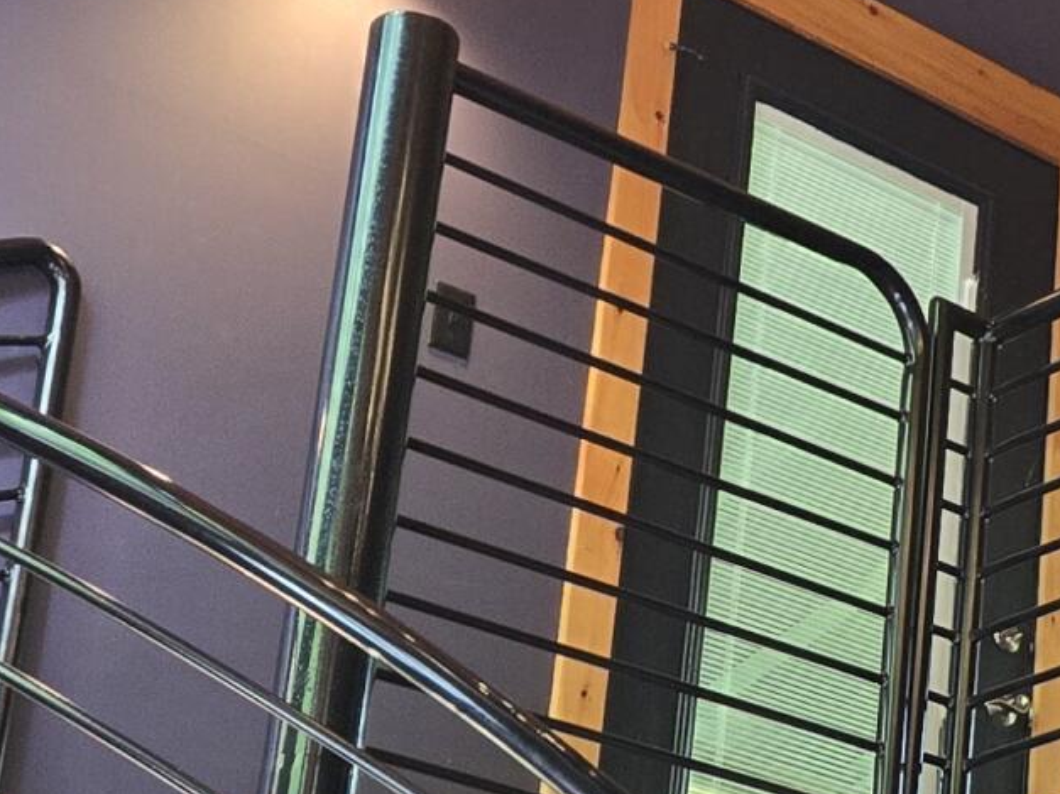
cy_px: 500
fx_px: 3368
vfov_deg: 13.4
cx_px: 1501
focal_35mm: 110
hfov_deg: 16.6
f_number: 1.8
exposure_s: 1/120
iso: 250
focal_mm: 5.4
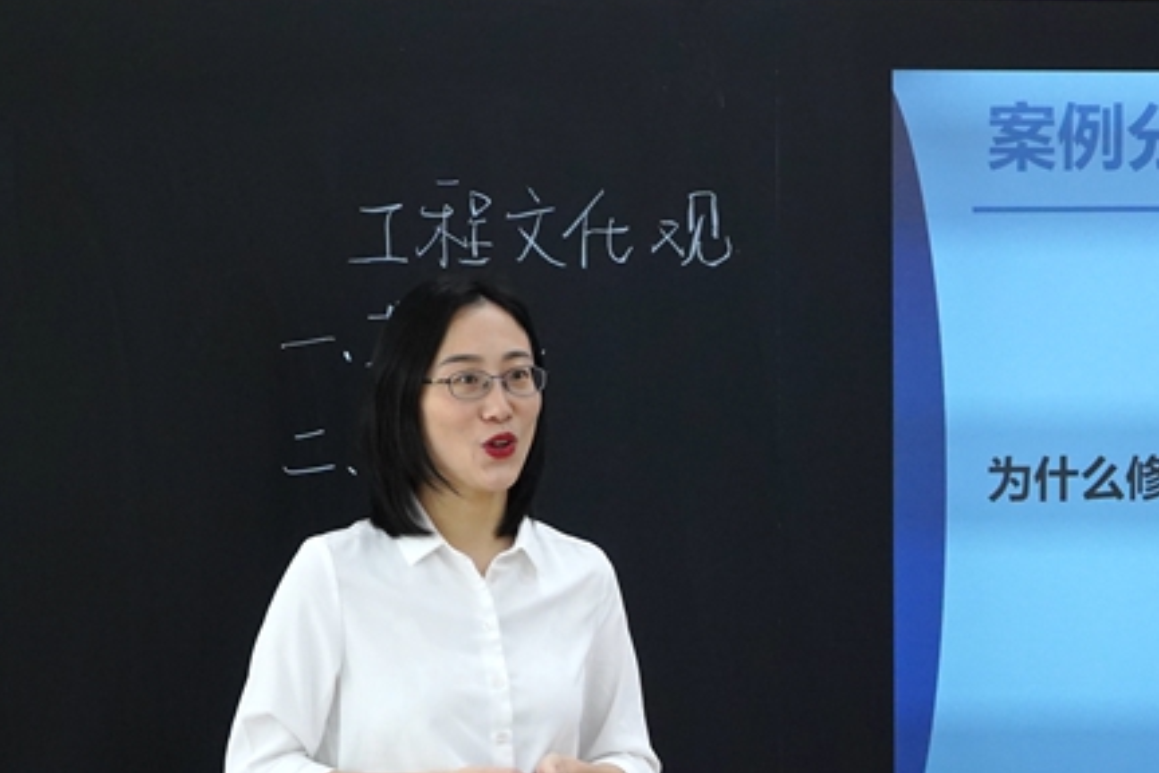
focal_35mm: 135
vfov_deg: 10.1
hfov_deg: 15.1
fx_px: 4346
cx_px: 904
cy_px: 809
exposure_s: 1/200
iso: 3200
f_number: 8
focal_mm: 57
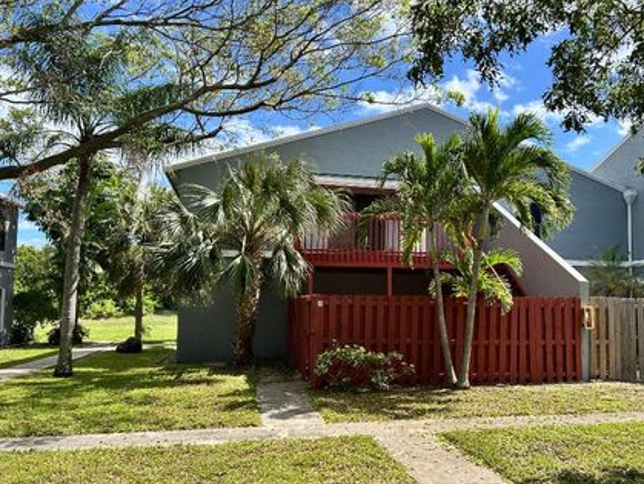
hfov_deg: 58.0
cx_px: 370
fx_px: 577
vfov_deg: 45.5
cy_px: 260
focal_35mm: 31
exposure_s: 1/2045
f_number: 1.5
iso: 50
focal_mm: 5.7
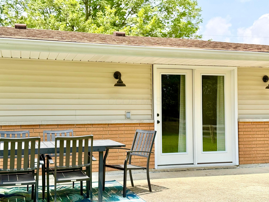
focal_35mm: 48
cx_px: 134
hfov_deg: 39.7
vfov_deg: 30.3
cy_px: 101
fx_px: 373
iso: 100
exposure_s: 1/2667
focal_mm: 6.76
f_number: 1.78
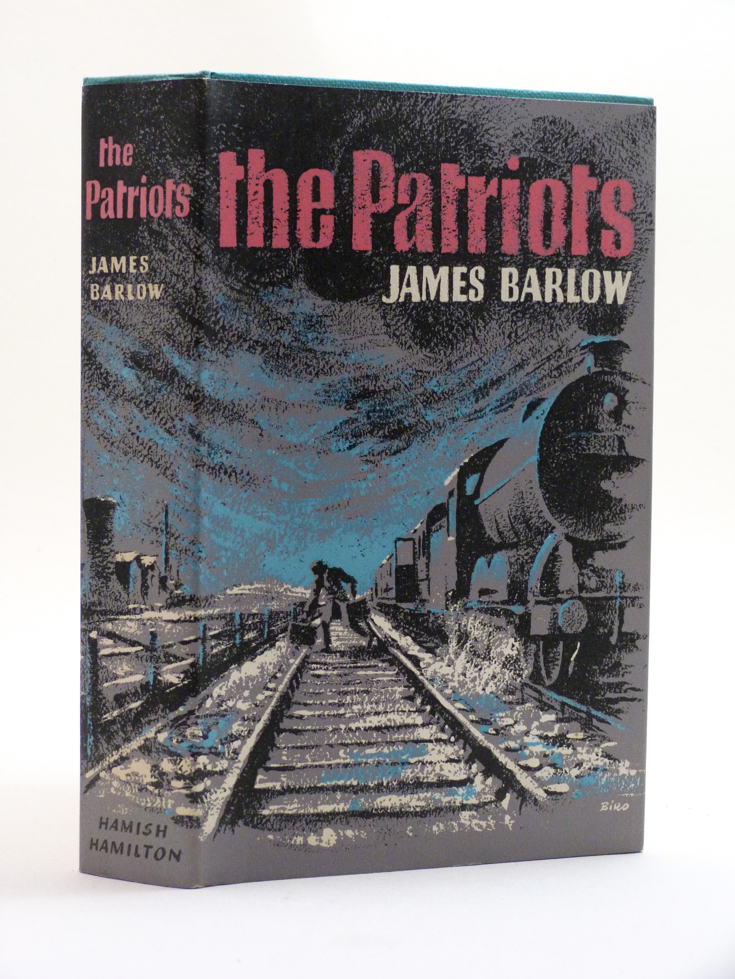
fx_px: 2491
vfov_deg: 22.3
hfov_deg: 16.8
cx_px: 368
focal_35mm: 88
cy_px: 490
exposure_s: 1/25
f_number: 3.4
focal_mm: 15.8
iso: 400
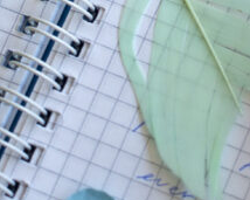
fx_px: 2788
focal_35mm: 377
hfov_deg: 5.1
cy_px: -215
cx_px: 391
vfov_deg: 4.1
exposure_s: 1/400
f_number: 2.8
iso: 640
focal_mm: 56
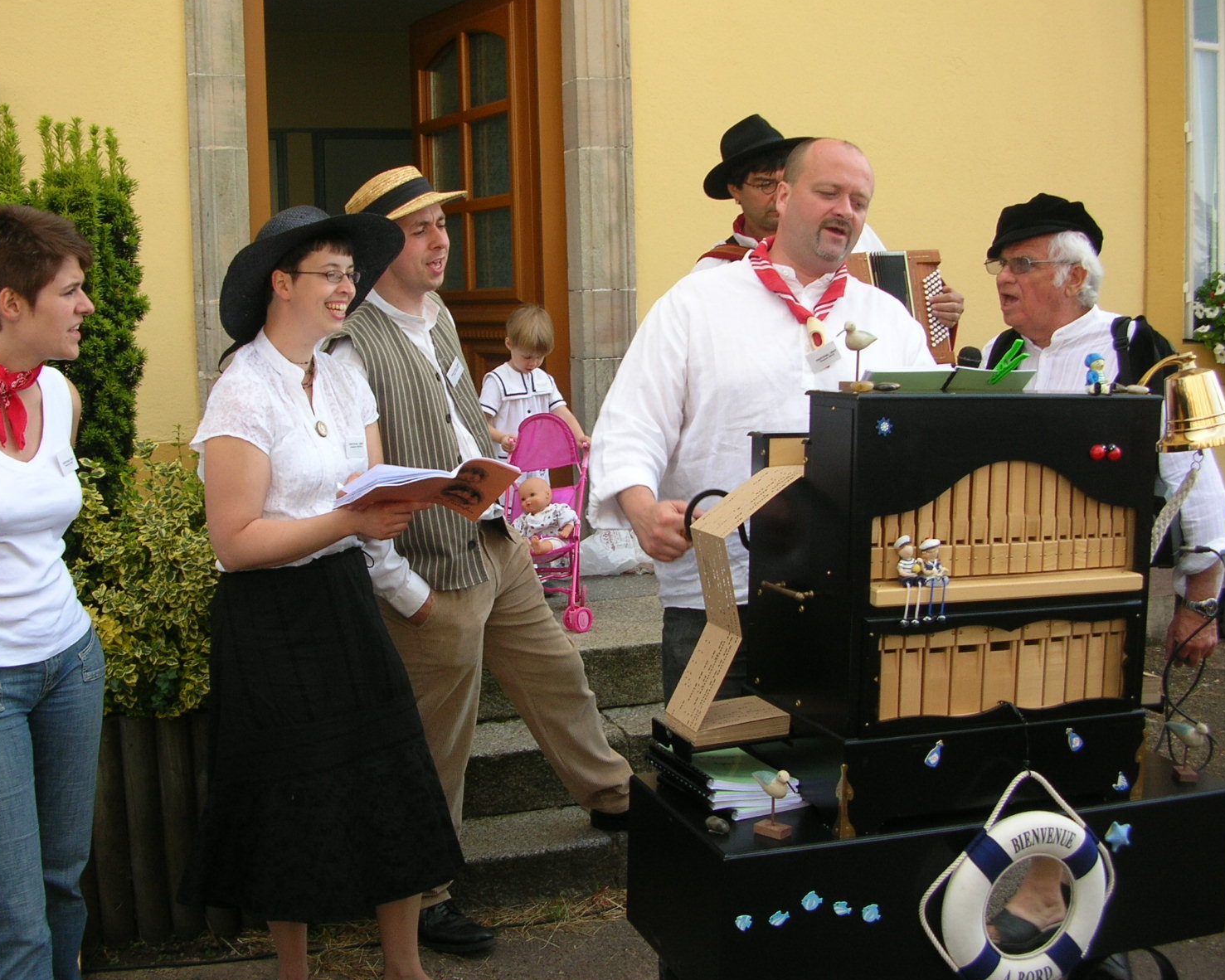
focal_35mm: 37
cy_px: 487
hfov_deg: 49.0
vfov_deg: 40.1
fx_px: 1342
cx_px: 571
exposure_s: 1/230
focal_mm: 5.8
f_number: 2.8
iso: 50
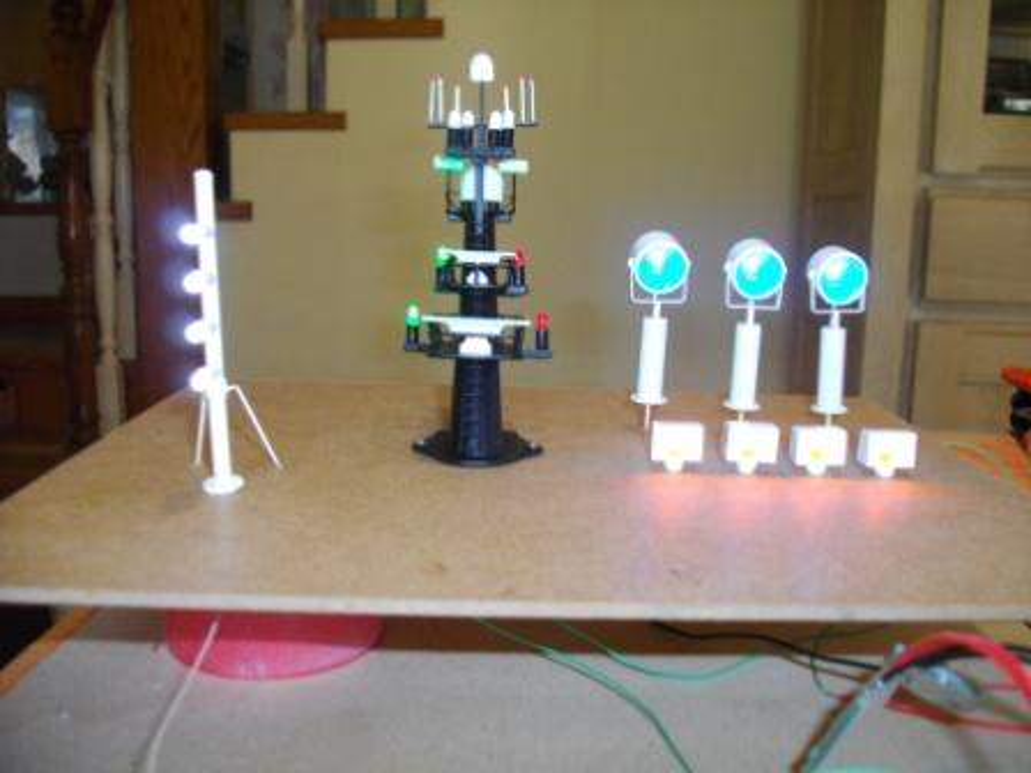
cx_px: 516
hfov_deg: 58.4
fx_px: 923
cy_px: 386
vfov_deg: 45.4
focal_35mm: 31
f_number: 2.9
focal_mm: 5.7
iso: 200
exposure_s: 1/100
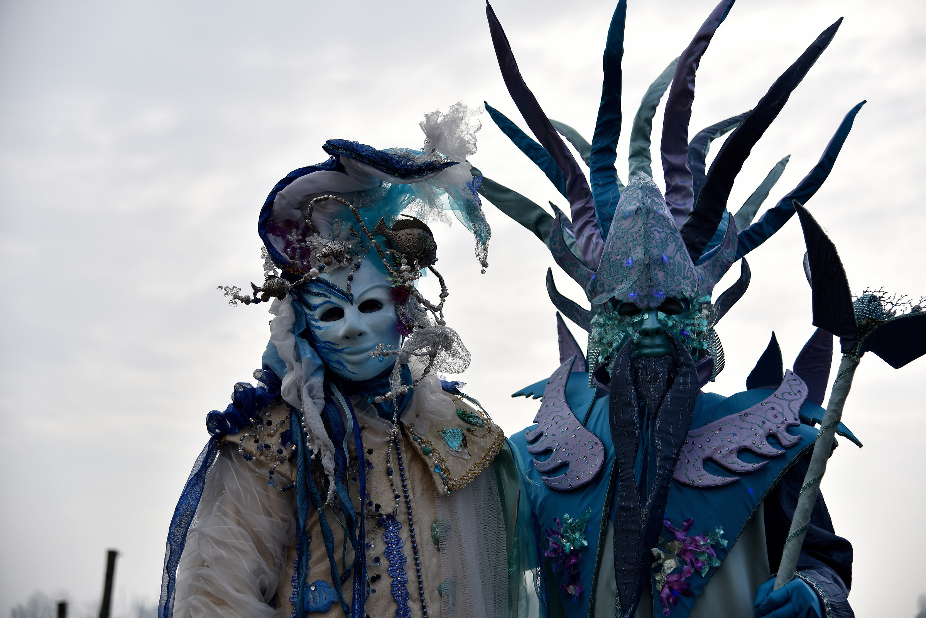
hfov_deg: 32.4
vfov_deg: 21.9
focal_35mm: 62
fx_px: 1595
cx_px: 463
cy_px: 309
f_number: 4
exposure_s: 1/1000
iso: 100
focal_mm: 62
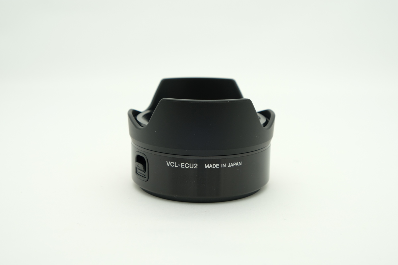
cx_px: 199
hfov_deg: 35.7
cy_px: 132
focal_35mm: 56
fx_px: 619
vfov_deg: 24.2
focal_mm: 37.4
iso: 200
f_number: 8
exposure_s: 1/125
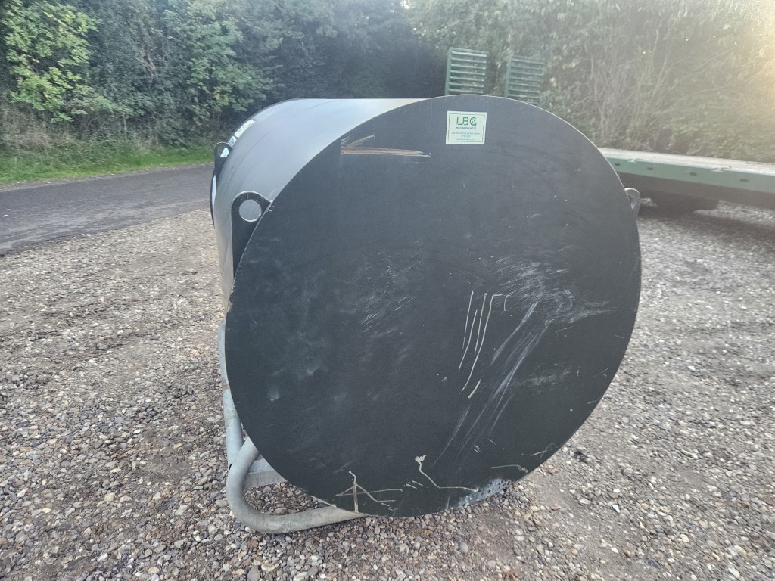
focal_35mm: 23
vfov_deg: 58.9
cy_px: 290
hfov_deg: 73.9
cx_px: 388
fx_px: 515
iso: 320
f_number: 1.8
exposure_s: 1/100
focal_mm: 5.4
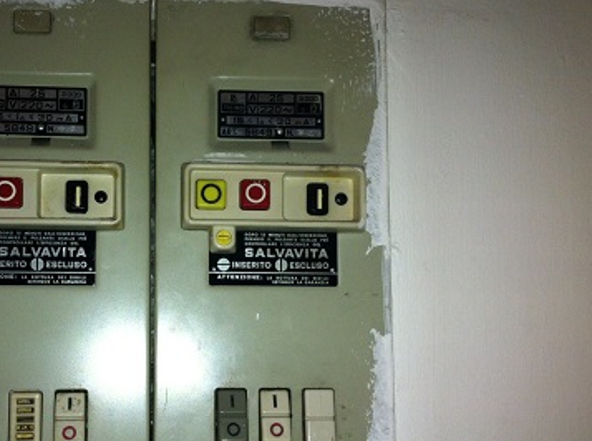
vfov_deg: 29.5
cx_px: 192
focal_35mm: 49
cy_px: 268
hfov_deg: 38.5
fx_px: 836
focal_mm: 3.85
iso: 80
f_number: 2.8
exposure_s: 1/37
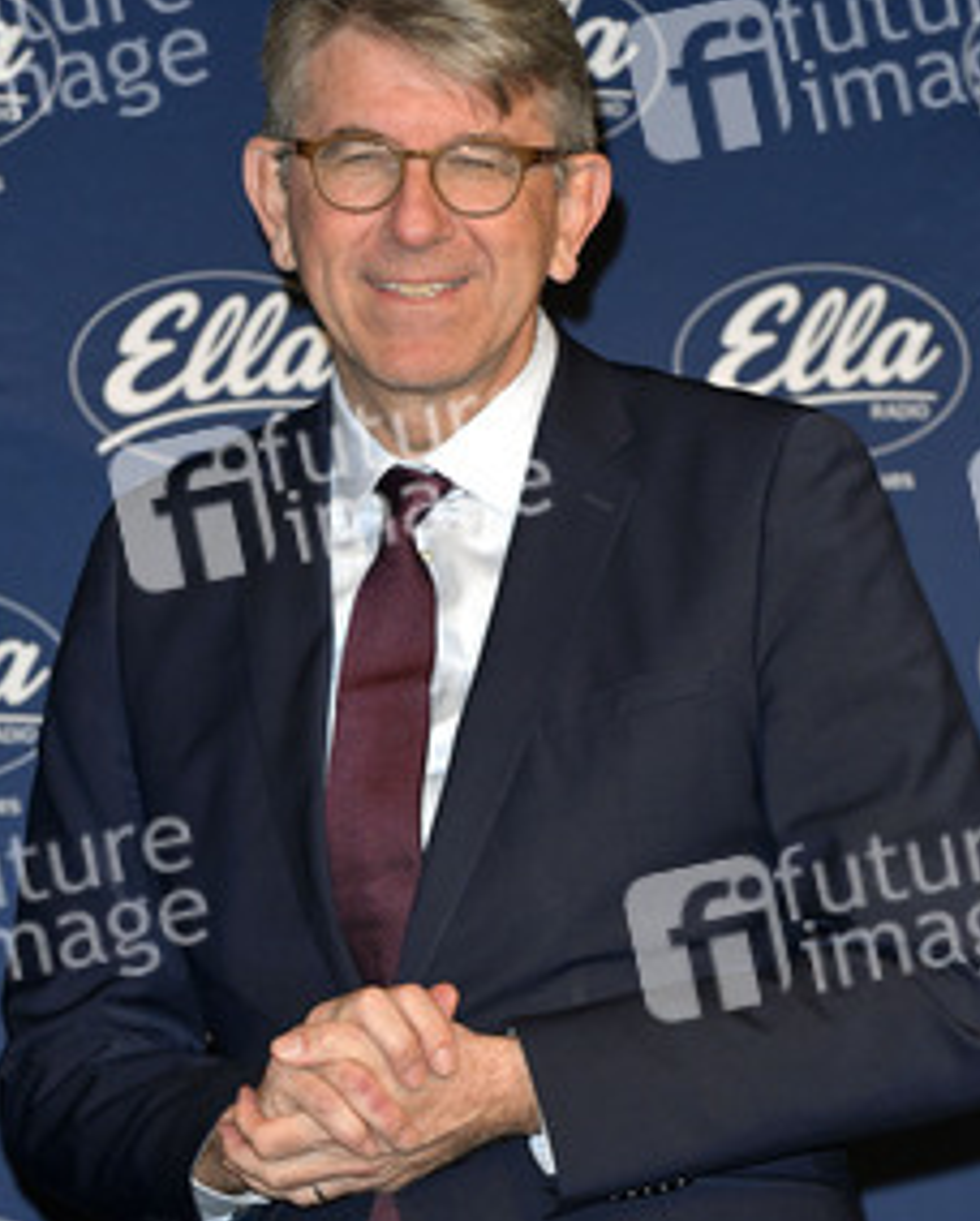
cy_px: 705
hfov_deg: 8.7
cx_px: 456
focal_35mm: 178
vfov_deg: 10.8
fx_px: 6440
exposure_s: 1/250
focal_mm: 135
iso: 2000
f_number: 6.3
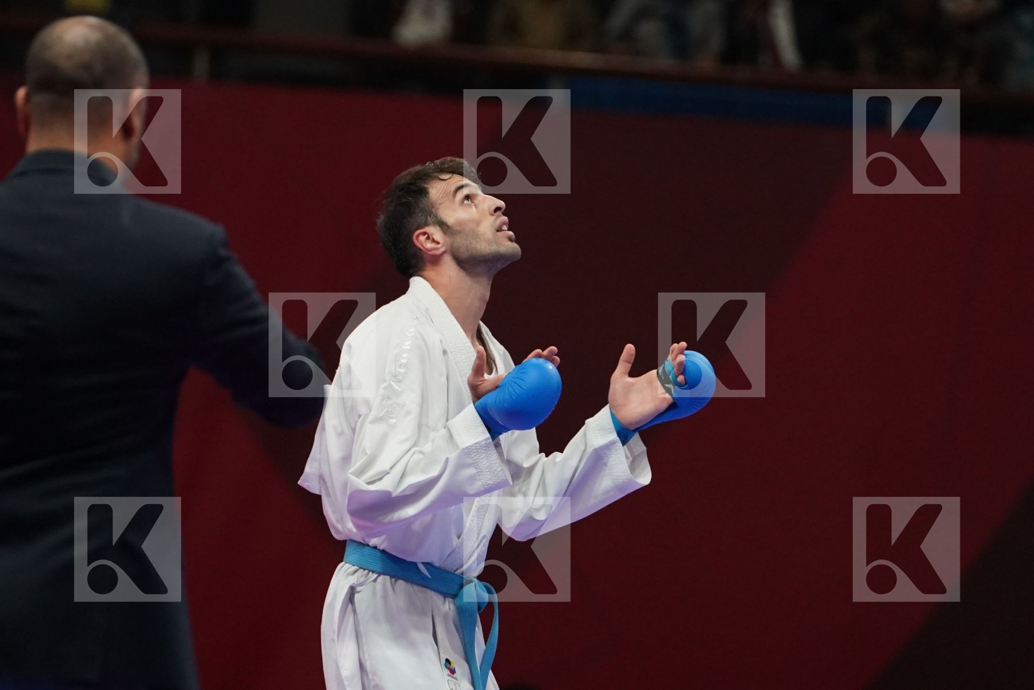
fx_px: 9305
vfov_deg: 4.2
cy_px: 345
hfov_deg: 6.4
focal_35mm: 324
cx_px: 517
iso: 3200
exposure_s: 1/1000
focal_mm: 216
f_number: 4
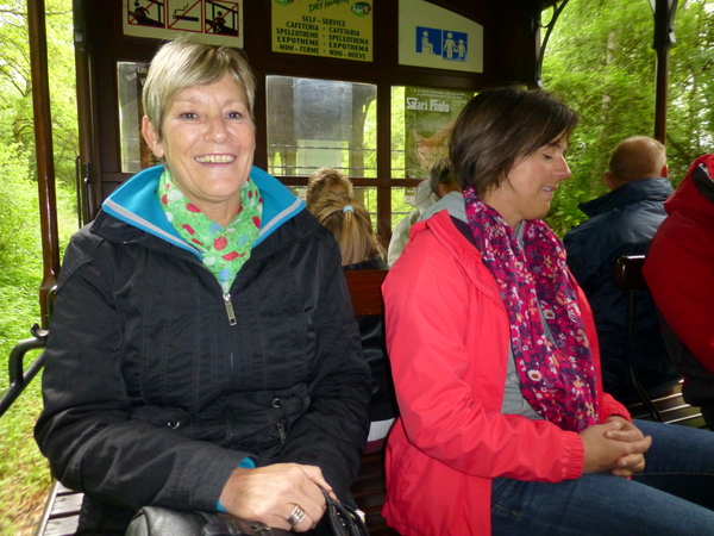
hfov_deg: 71.6
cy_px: 268
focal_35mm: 24
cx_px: 357
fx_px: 495
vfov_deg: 56.8
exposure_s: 1/125
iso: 500
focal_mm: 4.3
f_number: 3.3
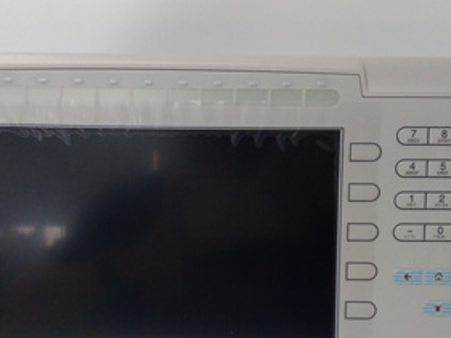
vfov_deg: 29.9
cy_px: 241
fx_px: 626
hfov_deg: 39.6
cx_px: 204
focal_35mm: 48
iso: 231
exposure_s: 1/33
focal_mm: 3.79
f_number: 2
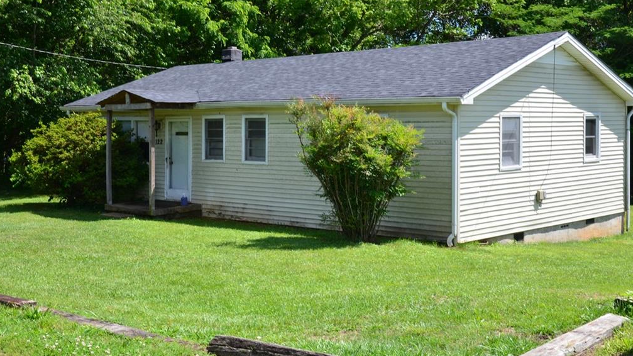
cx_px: 316
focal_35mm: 51
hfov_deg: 40.6
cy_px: 156
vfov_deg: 23.5
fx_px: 856
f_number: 11
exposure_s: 1/125
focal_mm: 32
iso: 200
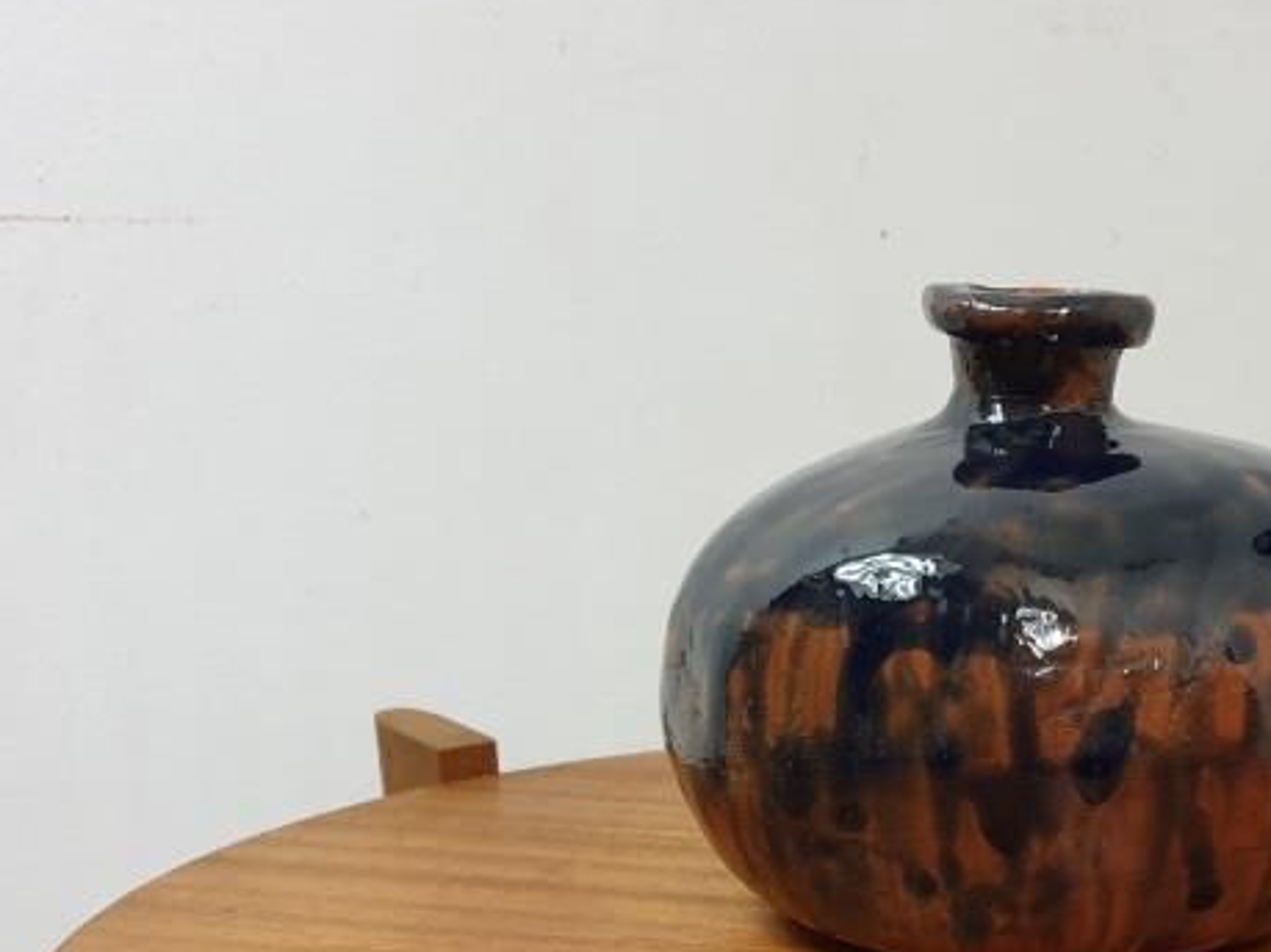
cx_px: 947
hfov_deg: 32.6
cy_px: 935
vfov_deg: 24.2
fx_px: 2129
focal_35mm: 58
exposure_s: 1/33
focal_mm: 4.3
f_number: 1.5
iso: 320
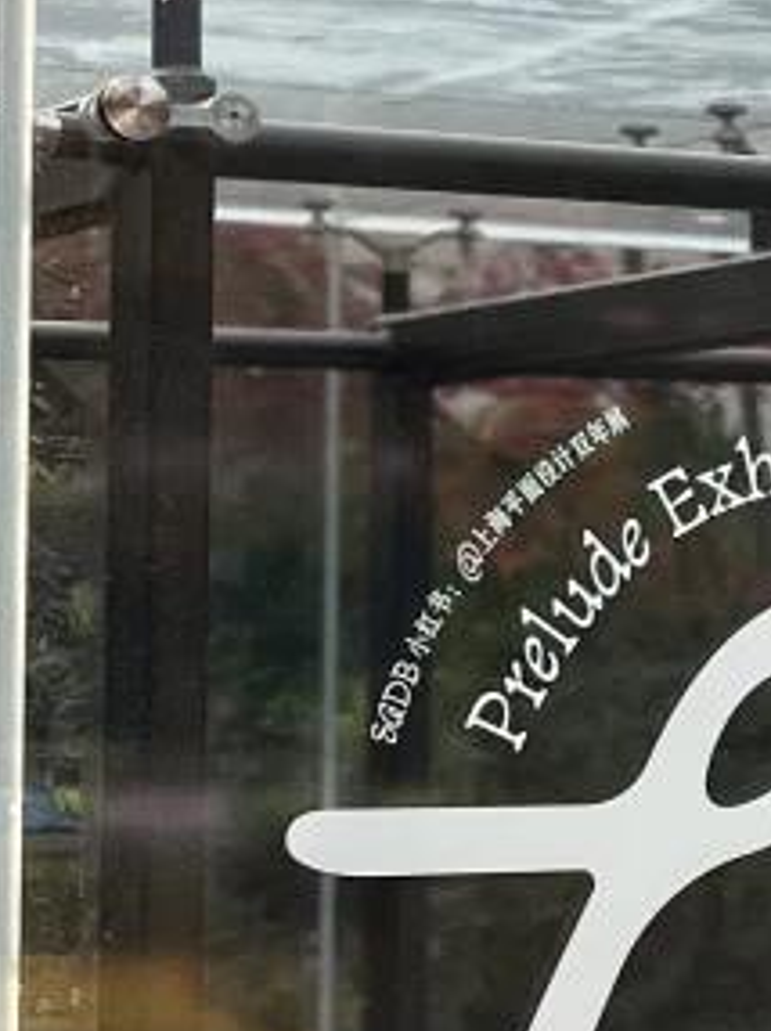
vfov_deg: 15.1
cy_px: 552
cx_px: 1751
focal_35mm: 131
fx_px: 3896
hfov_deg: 10.1
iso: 50
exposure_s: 1/1117
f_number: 1.6
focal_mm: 5.1
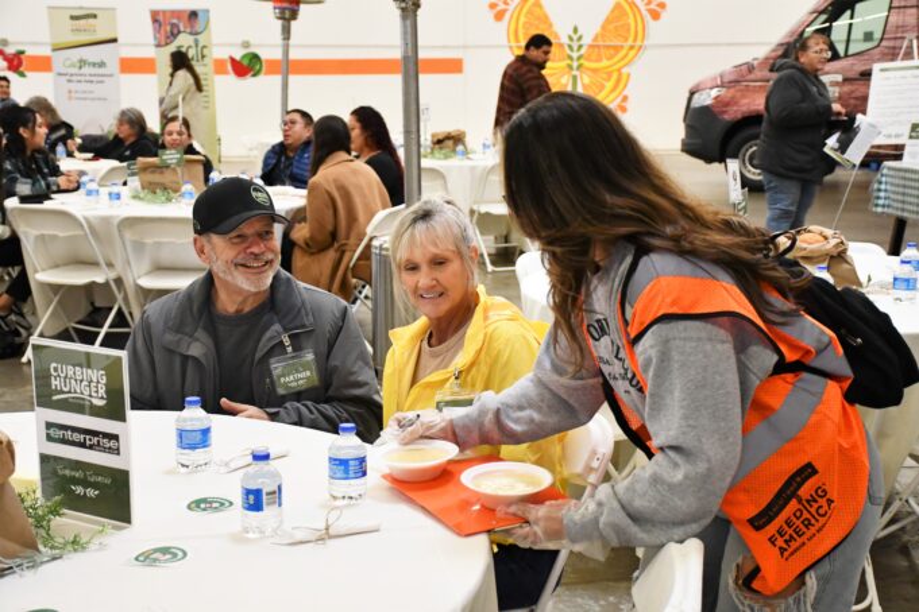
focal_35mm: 57
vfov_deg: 23.8
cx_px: 460
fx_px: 1455
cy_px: 306
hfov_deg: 35.1
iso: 3200
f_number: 4.2
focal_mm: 38
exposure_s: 1/100
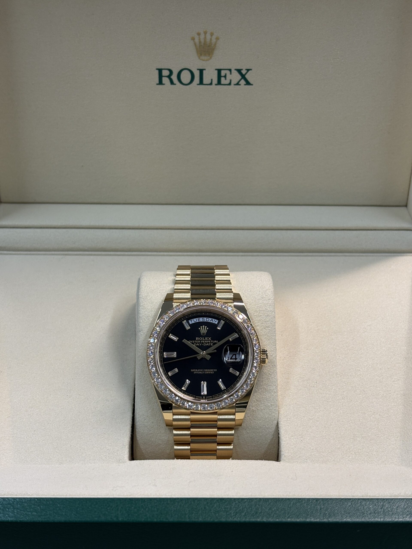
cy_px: 274
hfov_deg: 28.0
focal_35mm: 52
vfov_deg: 36.8
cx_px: 206
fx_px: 825
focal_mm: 5.96
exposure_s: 1/208
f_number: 1.6
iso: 40
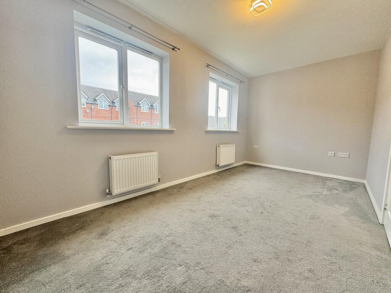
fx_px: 158
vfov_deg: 85.7
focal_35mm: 14
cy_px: 146
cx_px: 196
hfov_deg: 102.1
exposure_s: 1/99
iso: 125
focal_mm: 2.22
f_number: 2.2
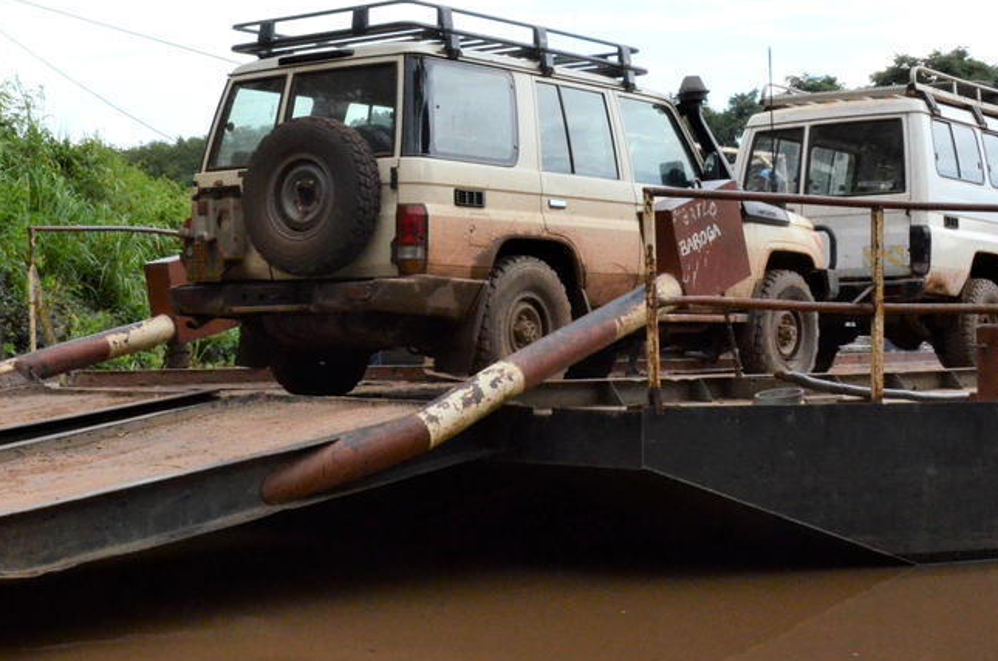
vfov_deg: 20.2
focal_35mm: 67
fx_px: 1853
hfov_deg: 30.0
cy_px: 225
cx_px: 390
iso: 2200
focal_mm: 24
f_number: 16
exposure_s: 1/750
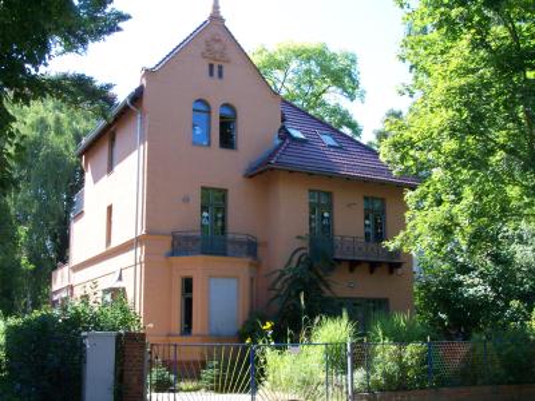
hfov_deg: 46.8
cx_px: 268
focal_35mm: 40
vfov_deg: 36.0
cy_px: 200
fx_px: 618
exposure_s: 1/320
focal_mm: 6.7
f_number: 6.3
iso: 400
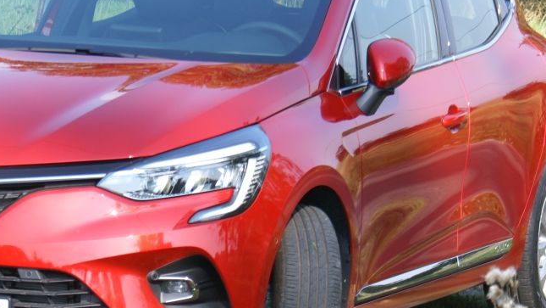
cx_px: 219
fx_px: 3707
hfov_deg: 8.4
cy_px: 137
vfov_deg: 4.7
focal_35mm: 256
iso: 100
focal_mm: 70
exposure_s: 1/125
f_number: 7.1
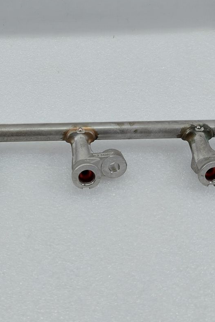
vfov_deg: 44.2
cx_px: 28
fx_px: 394
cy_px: 124
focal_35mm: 44
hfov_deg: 29.5
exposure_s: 1/50
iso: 64
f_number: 1.8
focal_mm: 5.23
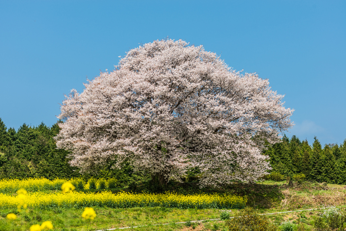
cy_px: 116
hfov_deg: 20.4
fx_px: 961
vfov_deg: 13.7
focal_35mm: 100
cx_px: 173
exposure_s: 1/800
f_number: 5.6
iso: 100
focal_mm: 100
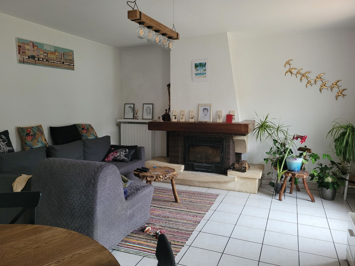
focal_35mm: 27
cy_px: 135
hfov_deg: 65.3
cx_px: 173
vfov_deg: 51.4
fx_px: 277
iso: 400
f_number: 1.8
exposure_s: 1/50
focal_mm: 5.4
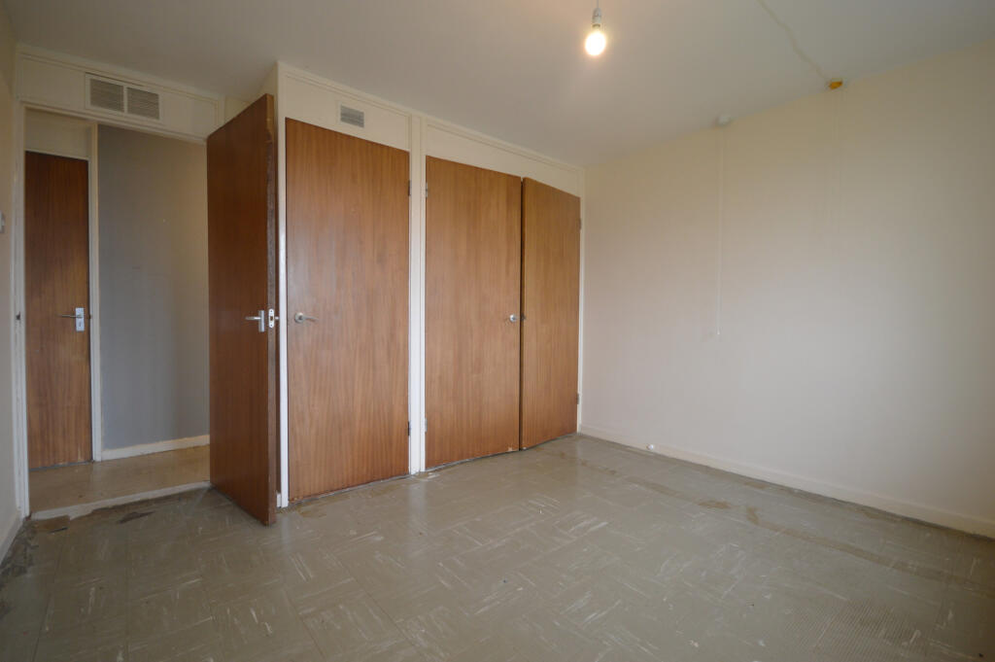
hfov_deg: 100.4
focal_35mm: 15
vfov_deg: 77.2
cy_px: 331
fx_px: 414
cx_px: 498
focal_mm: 10
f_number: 4
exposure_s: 1/60
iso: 640
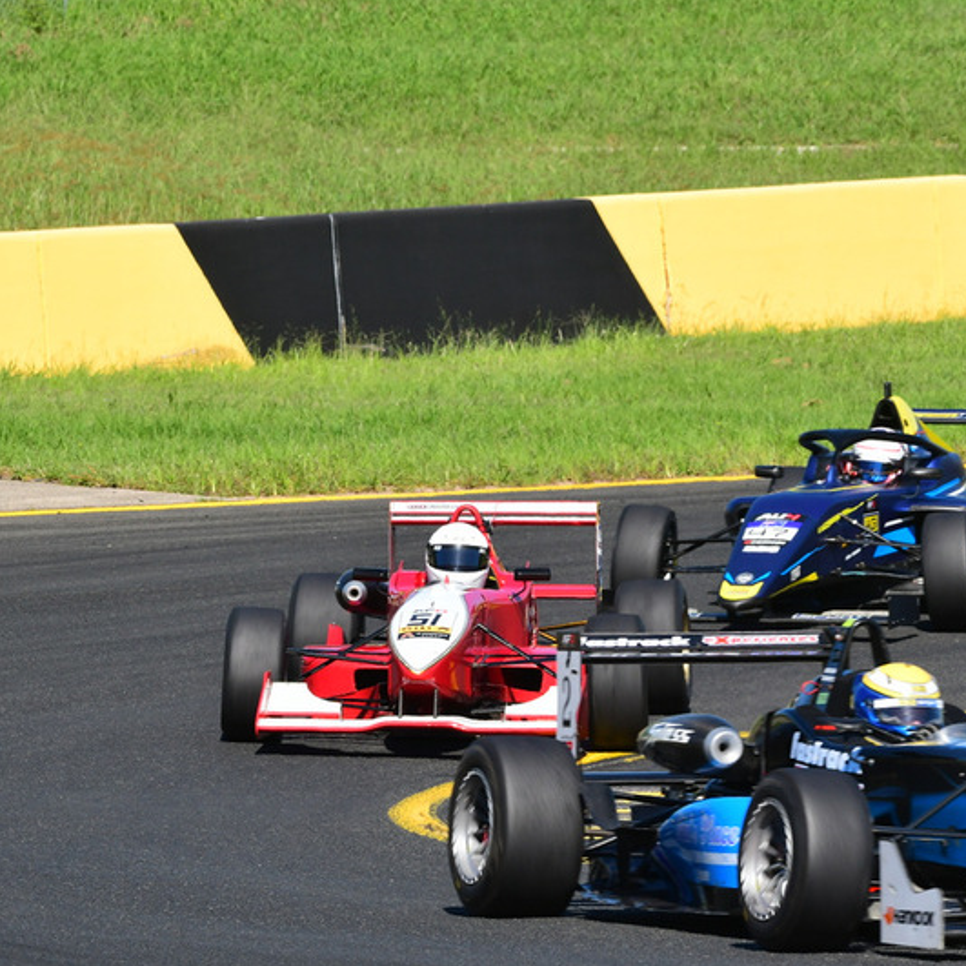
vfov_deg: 3.8
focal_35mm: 461
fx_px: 14555
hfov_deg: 3.8
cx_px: 522
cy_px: 484
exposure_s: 1/640
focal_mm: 240
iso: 500
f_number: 11
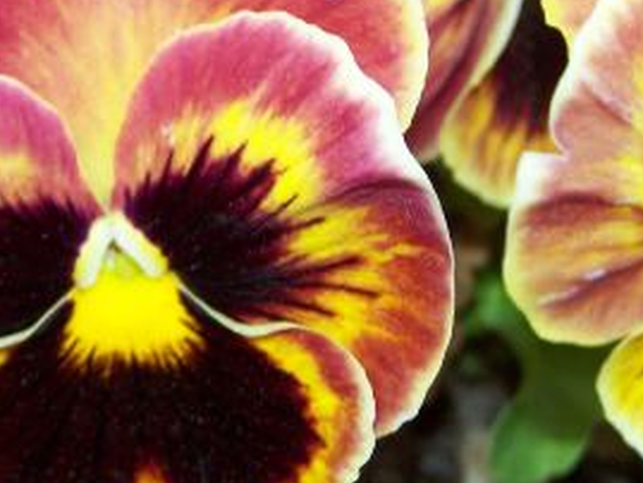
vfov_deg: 8.6
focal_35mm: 173
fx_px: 3215
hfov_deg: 11.4
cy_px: 25
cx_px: 186
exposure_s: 1/80
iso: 80
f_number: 3.2
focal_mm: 12.4
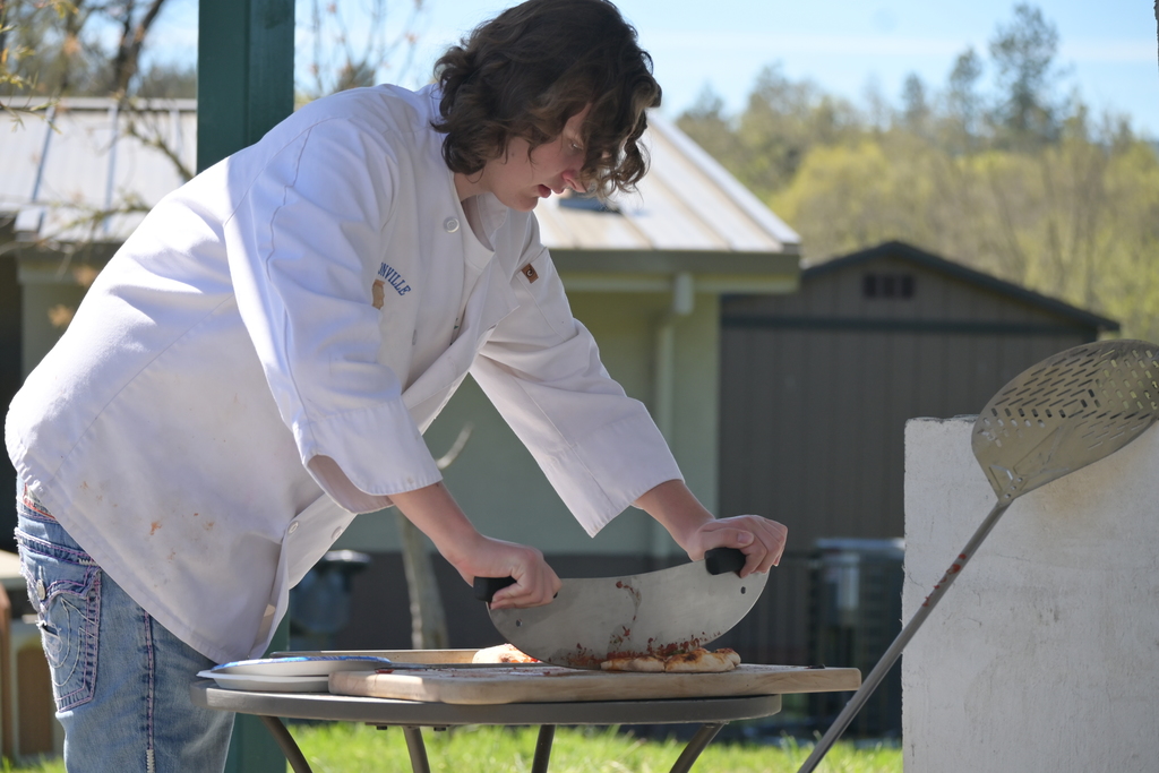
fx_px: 4491
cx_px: 580
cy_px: 386
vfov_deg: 9.8
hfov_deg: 14.7
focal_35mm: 140
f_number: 5
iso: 250
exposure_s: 1/800
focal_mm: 93
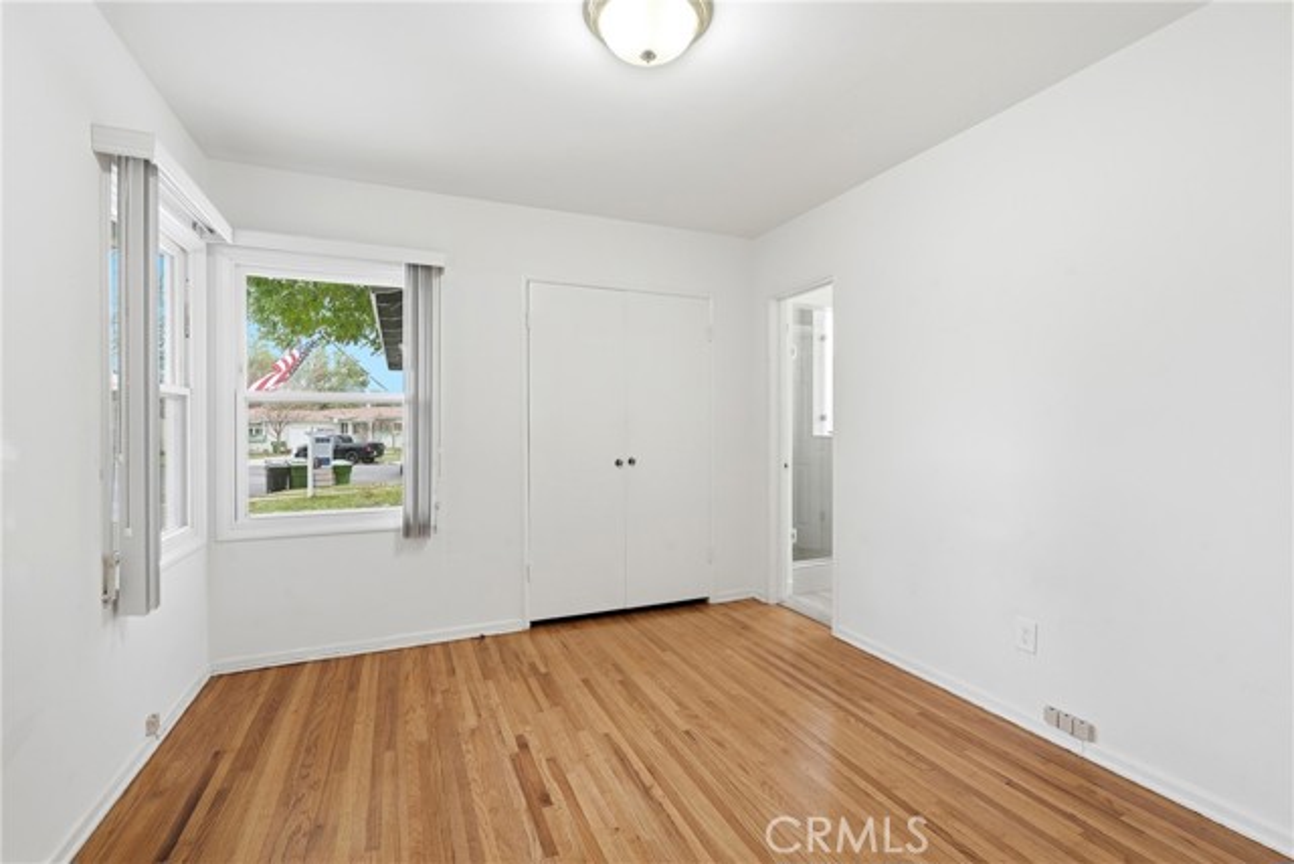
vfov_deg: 73.8
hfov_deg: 96.7
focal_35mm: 16
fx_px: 575
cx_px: 647
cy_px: 432
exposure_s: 1/100
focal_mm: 16
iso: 250
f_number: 9
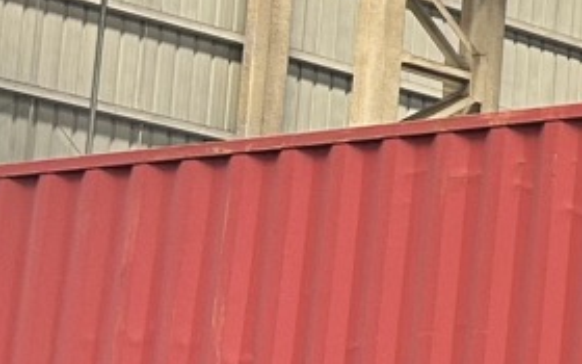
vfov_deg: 7.4
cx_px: 1717
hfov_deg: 9.4
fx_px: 2807
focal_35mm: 177
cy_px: 293
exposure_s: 1/135
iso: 50
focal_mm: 5.7
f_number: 1.5
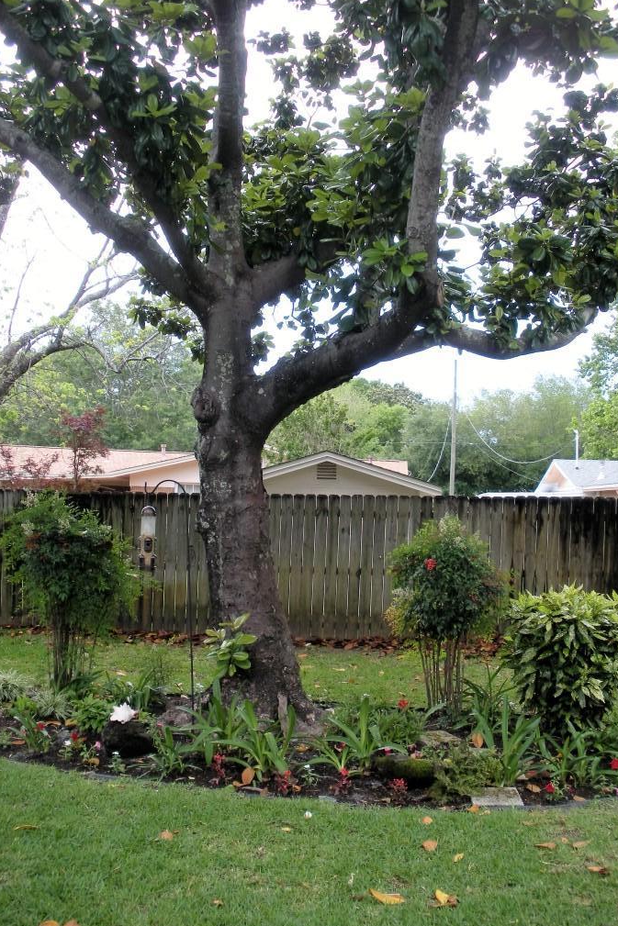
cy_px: 463
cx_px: 320
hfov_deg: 35.1
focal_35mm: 38
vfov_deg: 50.7
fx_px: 978
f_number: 3.5
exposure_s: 1/170
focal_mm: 6.3
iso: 64
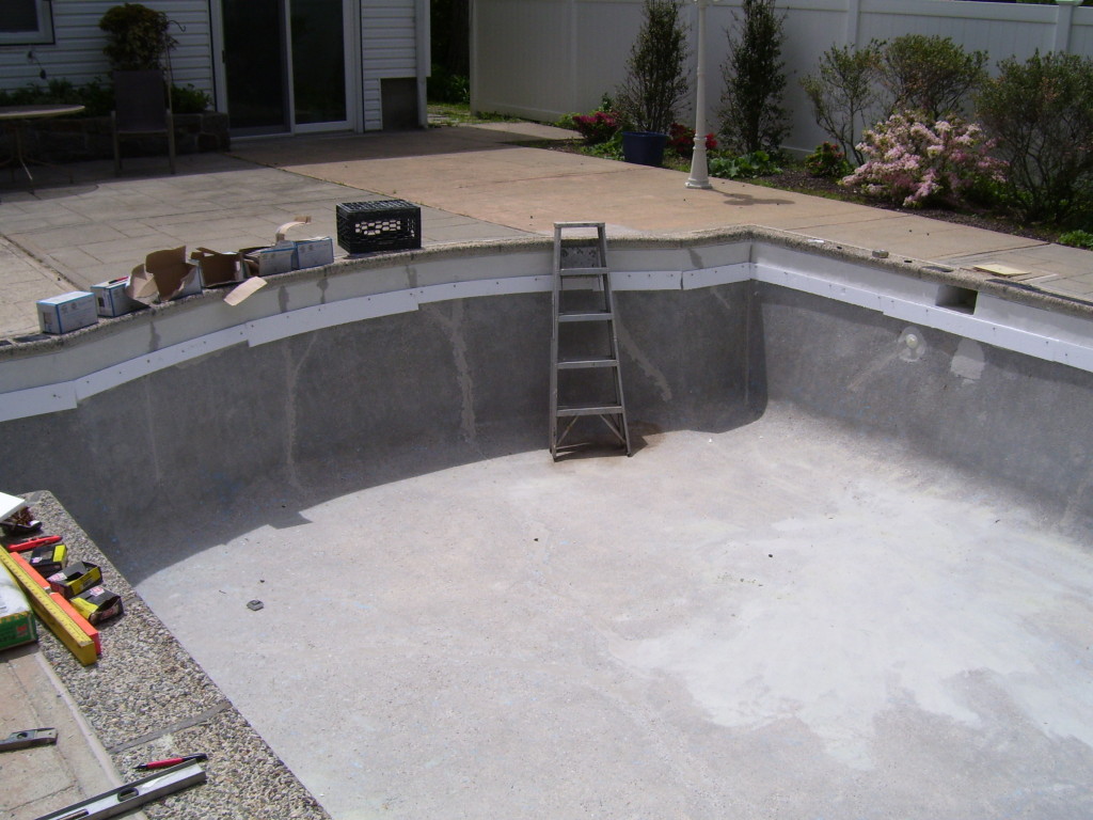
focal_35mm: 37
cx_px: 546
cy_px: 410
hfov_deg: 50.1
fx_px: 1168
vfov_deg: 38.7
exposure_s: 1/1500
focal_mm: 6
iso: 80
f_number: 4.8
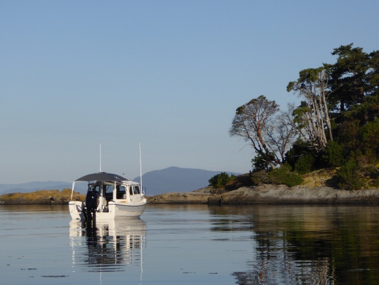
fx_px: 1424
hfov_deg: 15.2
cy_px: 140
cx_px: 153
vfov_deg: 11.4
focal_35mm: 130
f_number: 5
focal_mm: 17.5
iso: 100
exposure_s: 1/800
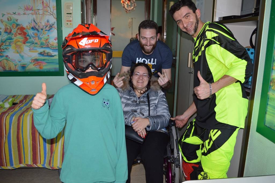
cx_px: 138
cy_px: 92
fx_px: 229
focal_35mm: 30
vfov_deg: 43.5
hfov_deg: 62.0
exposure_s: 1/100
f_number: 4
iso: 400
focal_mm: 20
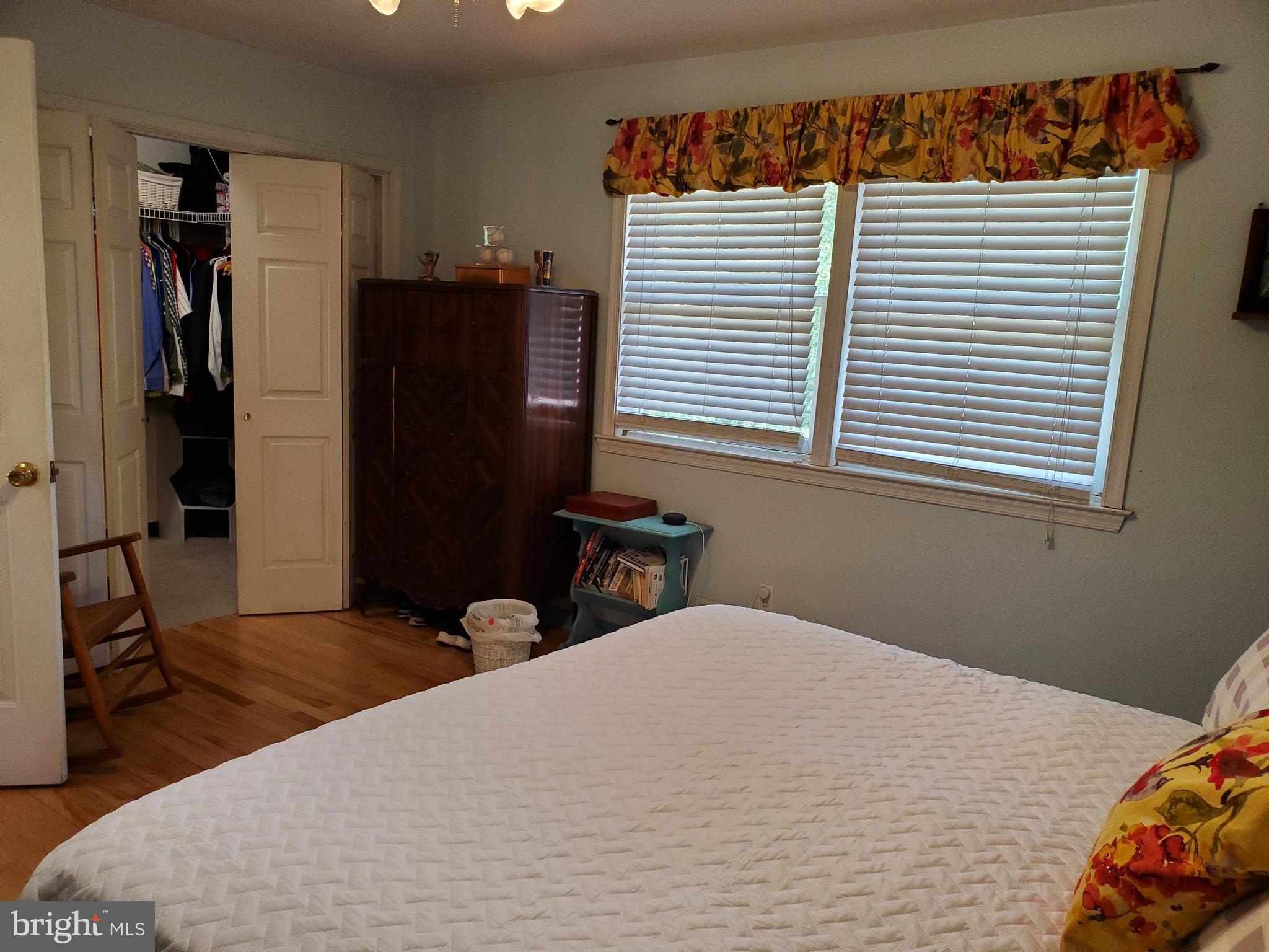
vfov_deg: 53.1
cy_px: 476
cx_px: 634
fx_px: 953
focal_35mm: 26
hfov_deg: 67.3
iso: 250
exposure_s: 1/120
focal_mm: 4.3
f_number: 2.4
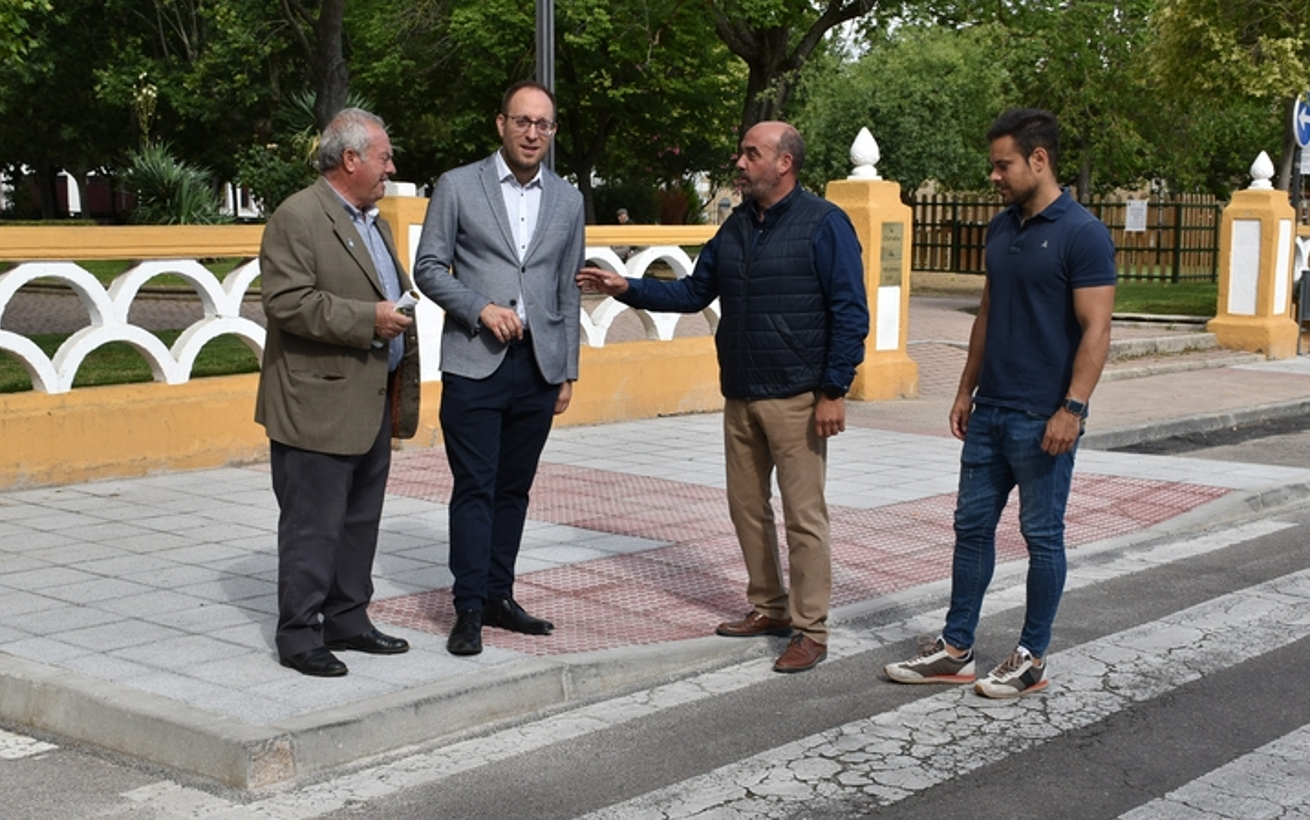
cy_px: 463
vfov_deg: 25.8
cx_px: 715
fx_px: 1786
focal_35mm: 50
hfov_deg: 40.3
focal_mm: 26
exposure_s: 1/200
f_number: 7.1
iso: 100
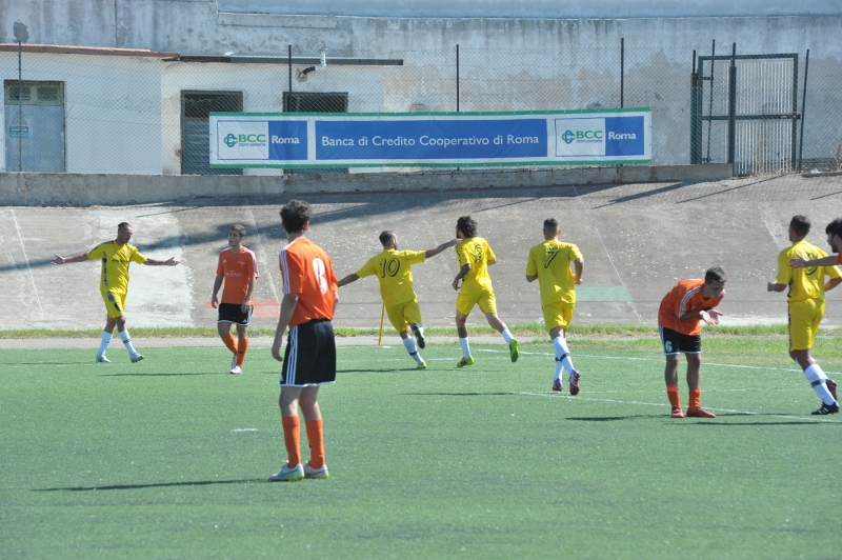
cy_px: 280
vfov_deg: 6.9
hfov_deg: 10.3
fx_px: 4674
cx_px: 421
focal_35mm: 200
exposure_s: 1/1000
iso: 1000
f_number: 10
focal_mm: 200
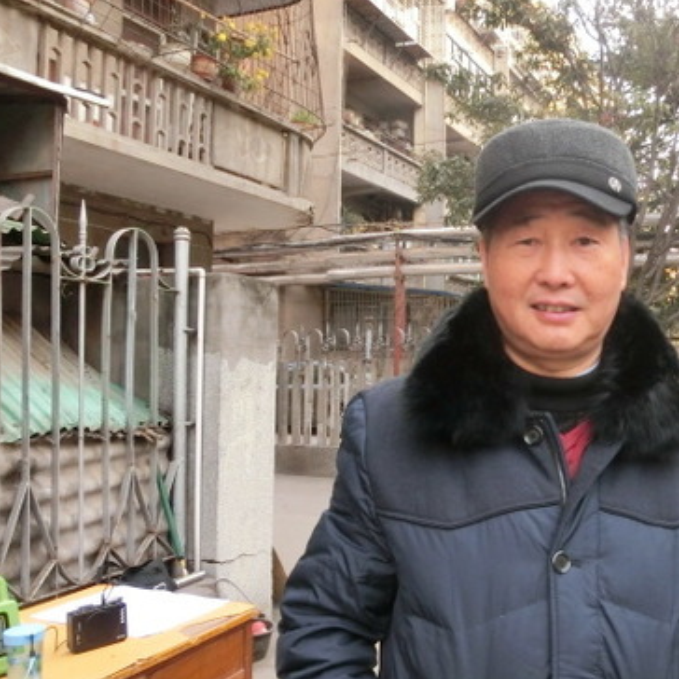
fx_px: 777
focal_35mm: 35
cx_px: 507
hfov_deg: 45.6
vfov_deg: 47.2
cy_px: 338
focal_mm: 4.24
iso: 320
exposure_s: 1/250
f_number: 3
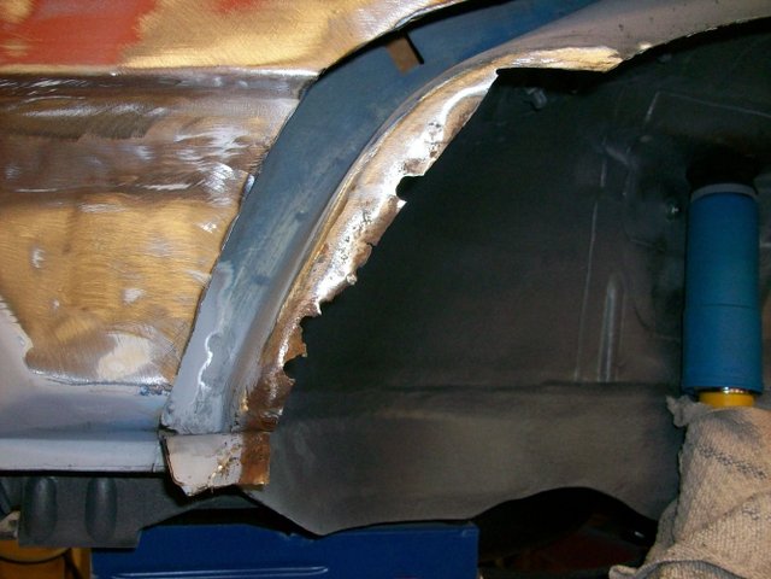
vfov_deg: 41.8
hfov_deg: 54.0
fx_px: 757
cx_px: 386
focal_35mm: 34
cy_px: 290
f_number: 2.8
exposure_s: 1/60
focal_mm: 5.7
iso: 160
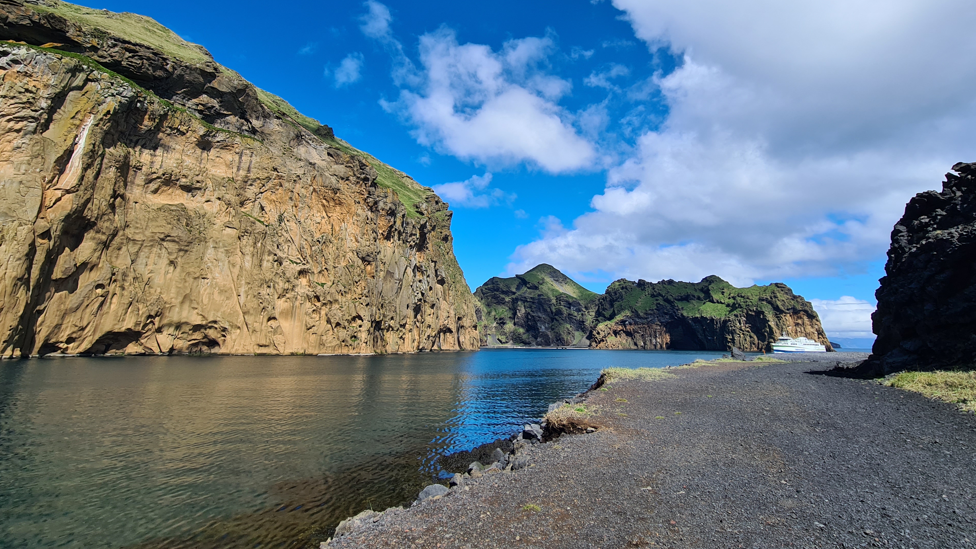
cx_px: 510
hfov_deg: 102.9
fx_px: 388
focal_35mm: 15
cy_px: 208
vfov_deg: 69.5
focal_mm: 2.2
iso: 50
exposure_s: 1/1932
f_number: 2.2
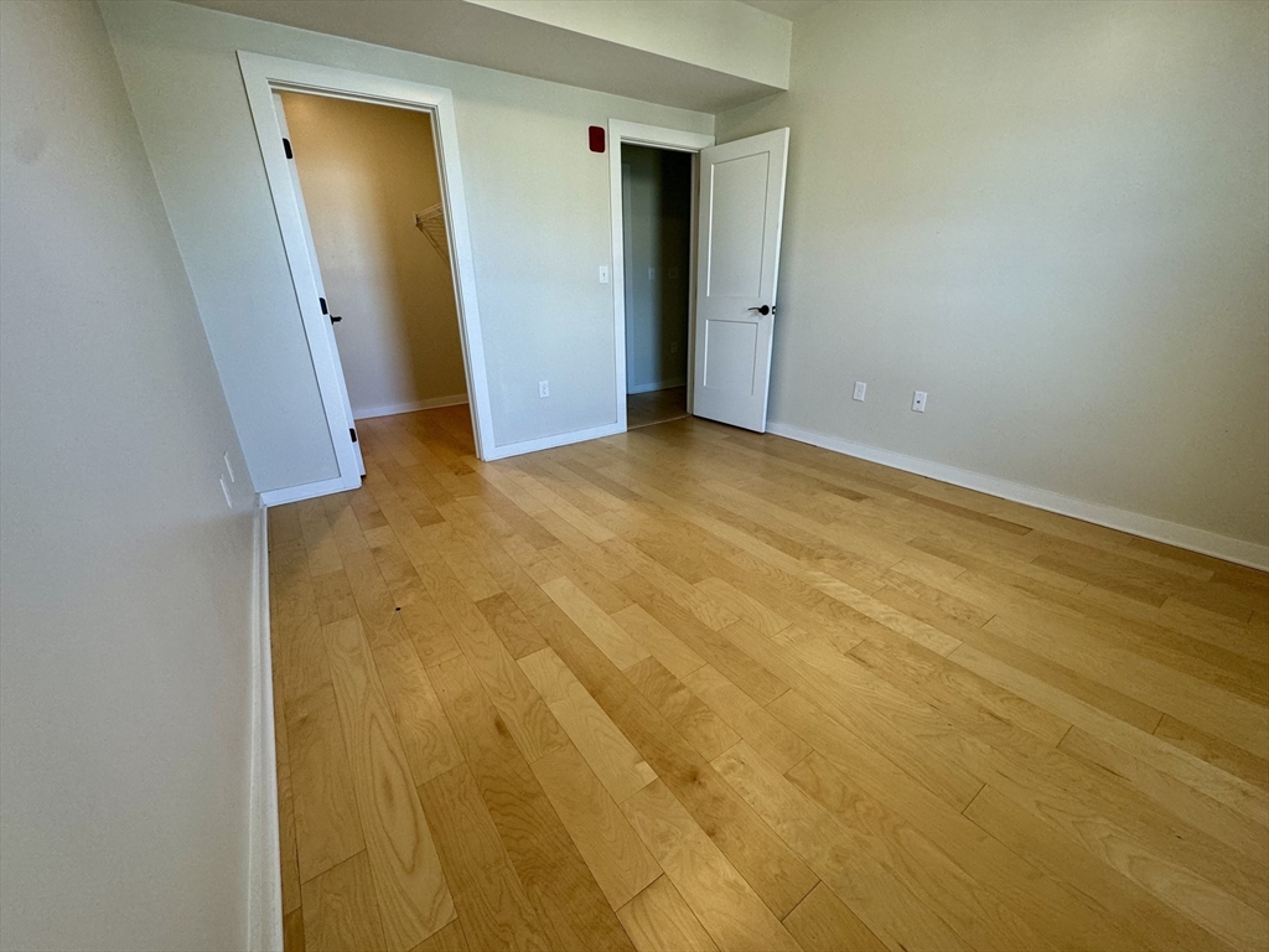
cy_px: 476
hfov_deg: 102.1
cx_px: 634
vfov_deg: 85.7
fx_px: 513
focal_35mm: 14
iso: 160
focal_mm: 2.22
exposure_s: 1/120
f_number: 2.2
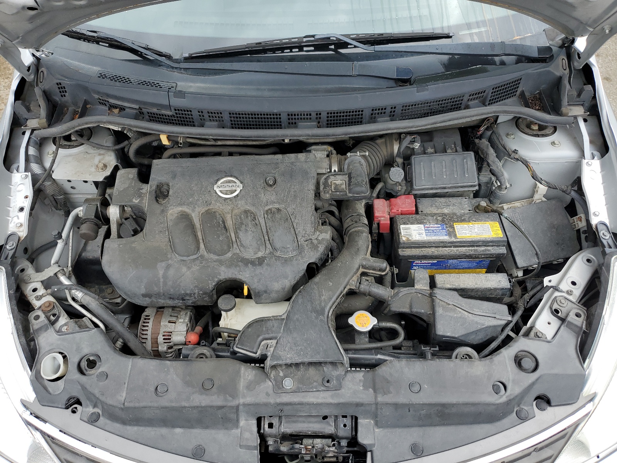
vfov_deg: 53.1
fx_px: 463
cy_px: 232
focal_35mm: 26
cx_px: 308
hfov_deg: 67.3
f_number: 1.5
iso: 50
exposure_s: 1/625
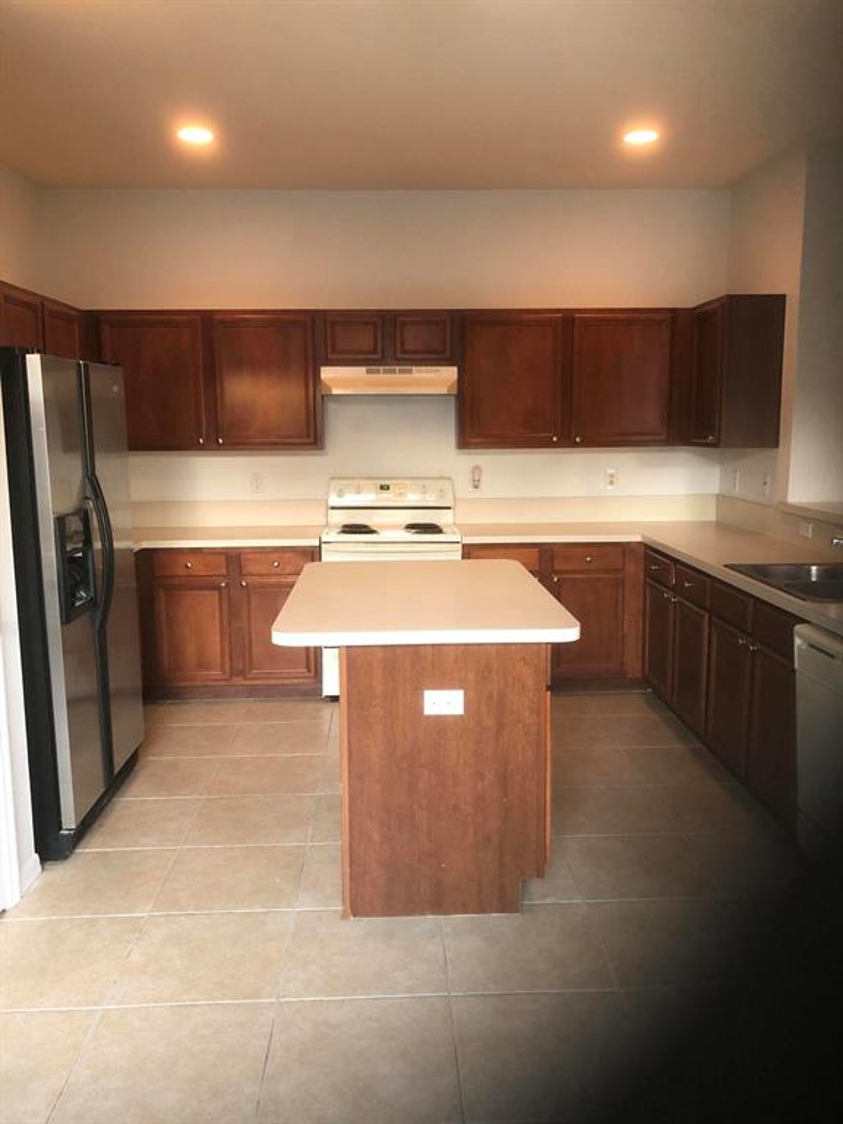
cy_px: 562
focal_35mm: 28
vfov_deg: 63.4
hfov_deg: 49.7
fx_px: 909
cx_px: 422
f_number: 1.8
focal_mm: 3.99
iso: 50
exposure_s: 1/15
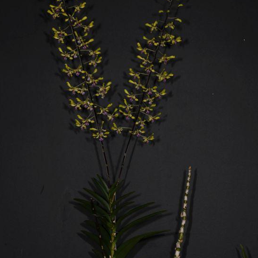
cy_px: 199
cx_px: 142
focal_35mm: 144
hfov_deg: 12.1
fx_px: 1214
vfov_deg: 12.1
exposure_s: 1/125
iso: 400
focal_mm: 90
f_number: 10
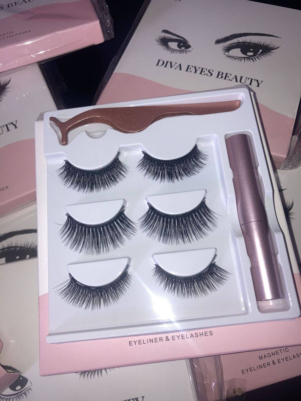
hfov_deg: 49.7
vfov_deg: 63.4
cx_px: 150
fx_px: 325
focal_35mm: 28
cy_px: 200
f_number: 1.8
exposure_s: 1/41
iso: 20
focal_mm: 3.99
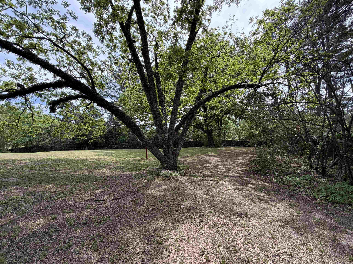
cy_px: 132
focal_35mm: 14
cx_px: 176
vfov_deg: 85.7
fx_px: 143
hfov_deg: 102.1
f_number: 2.2
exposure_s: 1/408
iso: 50
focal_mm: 2.22
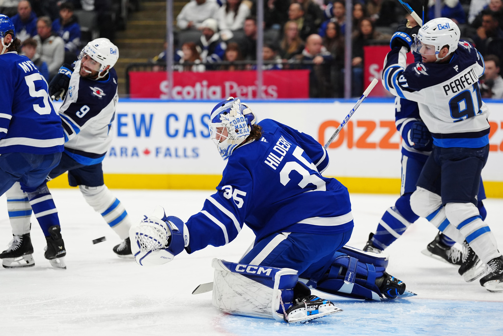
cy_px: 168
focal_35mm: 143
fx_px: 1998
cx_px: 252
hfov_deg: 14.3
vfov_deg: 9.6
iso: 2000
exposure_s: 1/2000
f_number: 2.8
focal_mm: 143
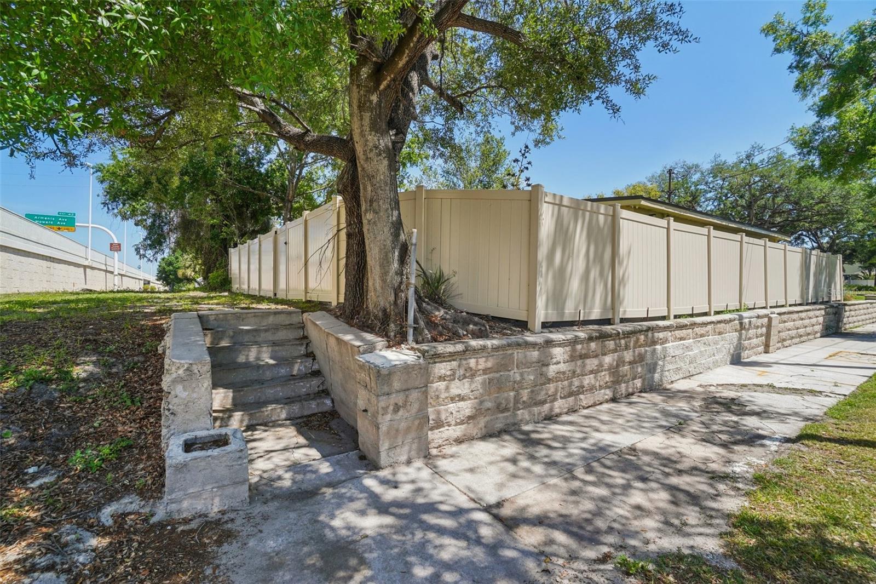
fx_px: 365
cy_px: 292
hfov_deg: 100.4
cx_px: 438
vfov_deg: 77.3
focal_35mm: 15
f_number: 8
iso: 100
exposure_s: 1/125
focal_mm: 10
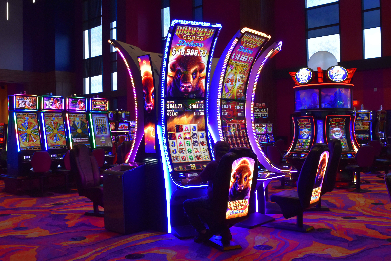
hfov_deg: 53.1
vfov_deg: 36.9
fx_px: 391
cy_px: 130
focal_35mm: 36
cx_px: 196
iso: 1600
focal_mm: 24
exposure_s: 1/60
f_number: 7.1
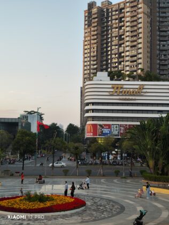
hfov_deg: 30.3
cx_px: 84
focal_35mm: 48
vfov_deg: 39.6
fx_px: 312
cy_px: 112
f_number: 1.9
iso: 64
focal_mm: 7.1
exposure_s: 1/100
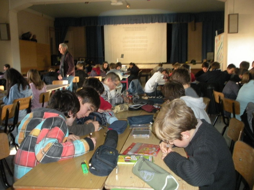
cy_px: 95
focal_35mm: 35
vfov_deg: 40.7
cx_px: 127
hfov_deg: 52.6
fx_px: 257
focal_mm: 6.3
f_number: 3.5
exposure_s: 1/30
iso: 400
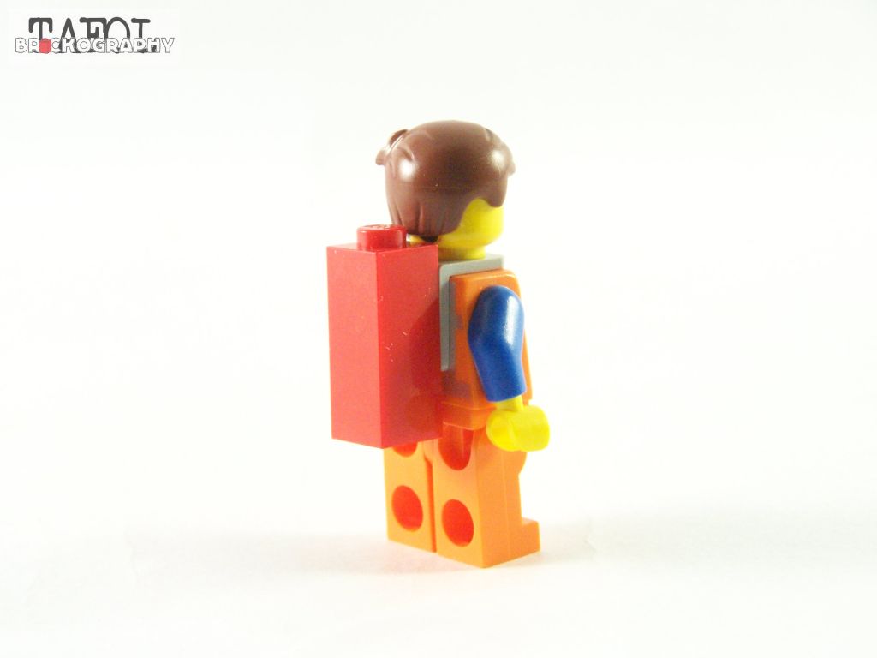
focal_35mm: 105
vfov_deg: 14.1
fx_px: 2660
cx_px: 438
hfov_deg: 18.7
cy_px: 329
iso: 400
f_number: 3.6
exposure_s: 1/60
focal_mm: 17.5
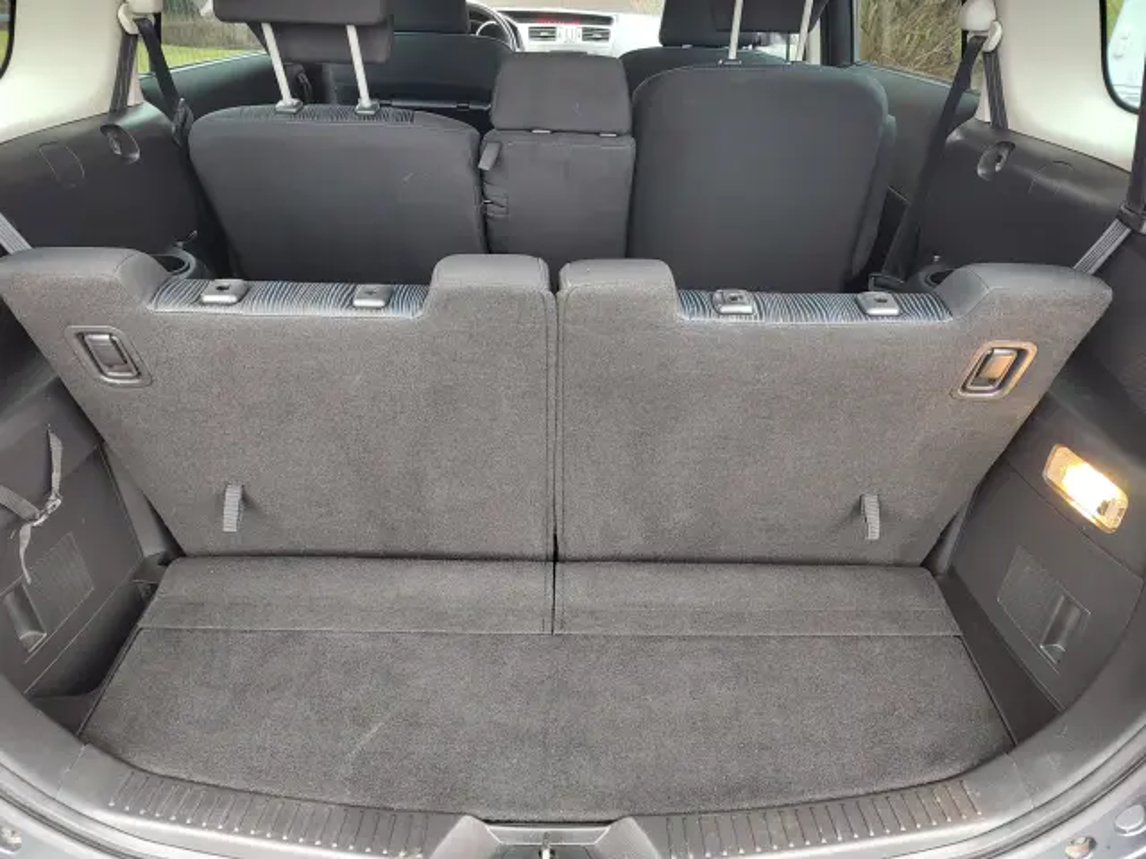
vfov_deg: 58.9
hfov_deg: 73.9
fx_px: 761
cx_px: 573
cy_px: 430
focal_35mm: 23
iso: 294
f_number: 1.8
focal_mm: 5.56
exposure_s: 1/33.3
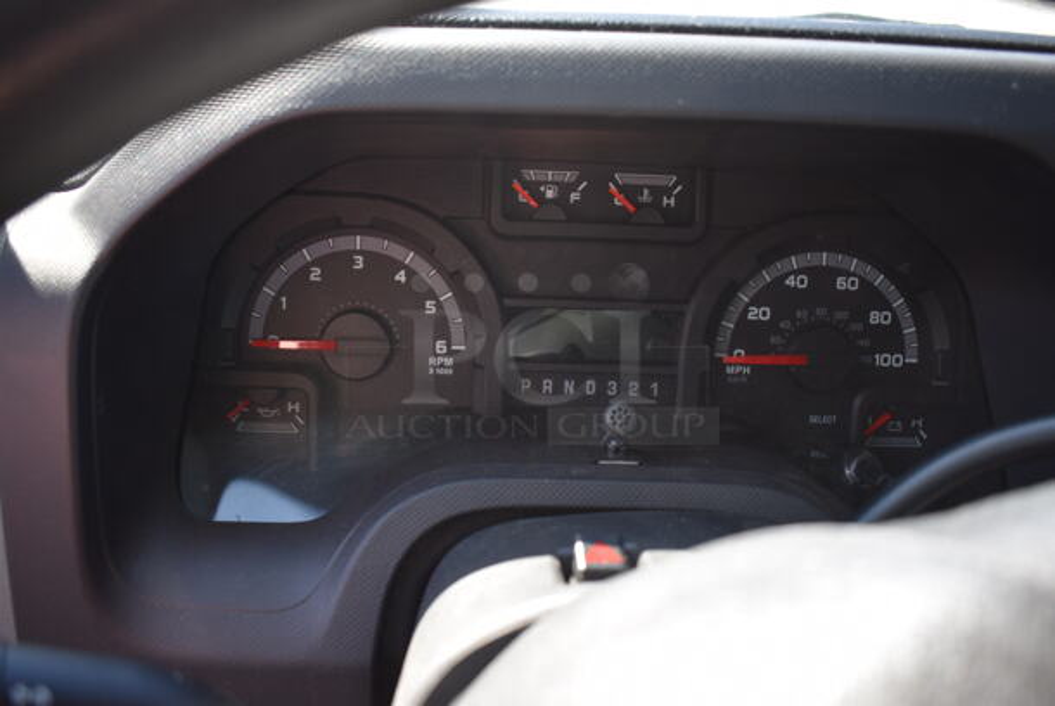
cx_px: 528
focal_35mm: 32
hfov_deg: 59.4
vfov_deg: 41.8
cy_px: 353
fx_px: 924
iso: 400
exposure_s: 1/250
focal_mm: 21
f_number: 3.8
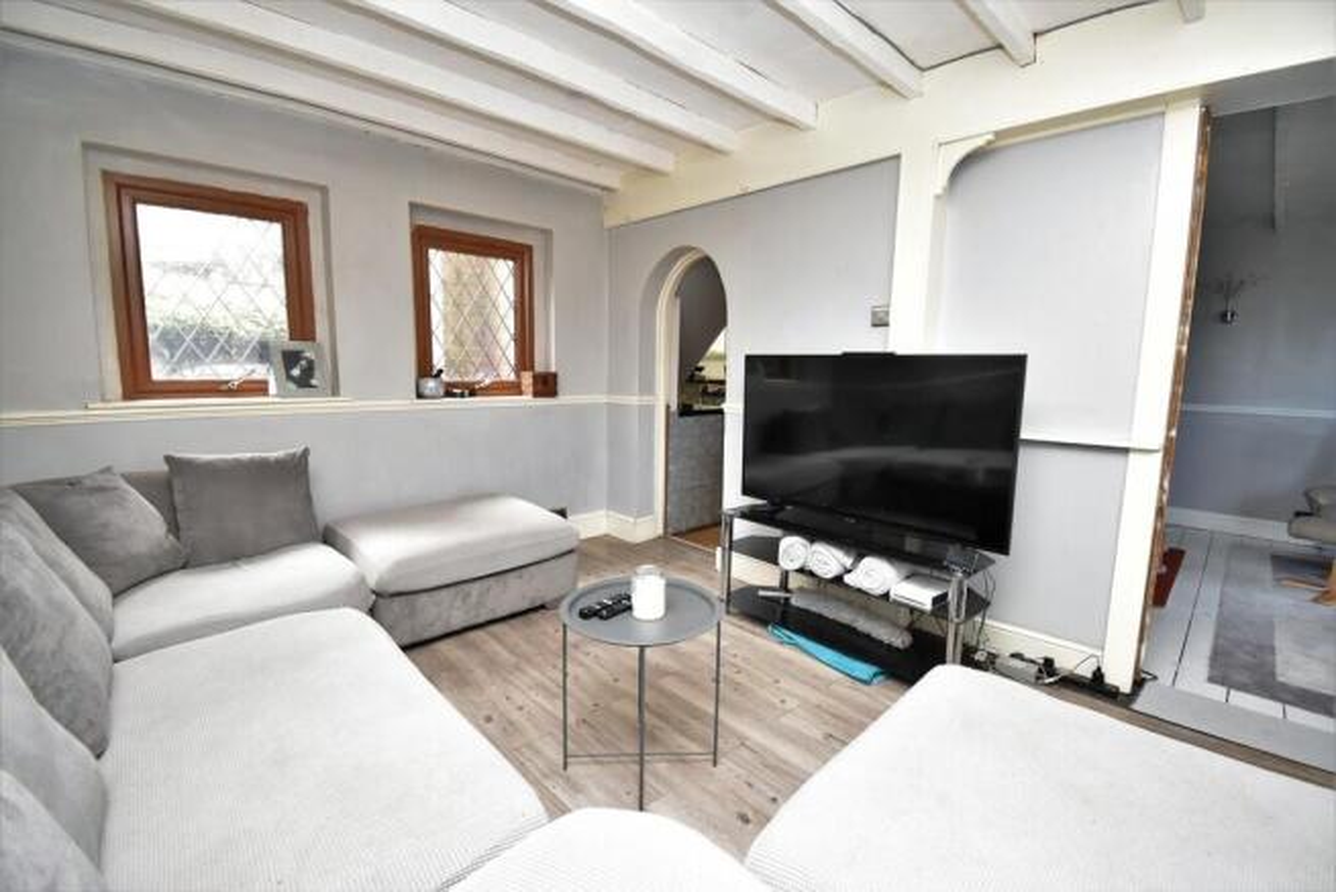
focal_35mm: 15
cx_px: 668
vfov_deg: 77.4
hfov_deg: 100.4
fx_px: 557
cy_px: 446
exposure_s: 1/60
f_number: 4.5
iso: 1250
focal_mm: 10
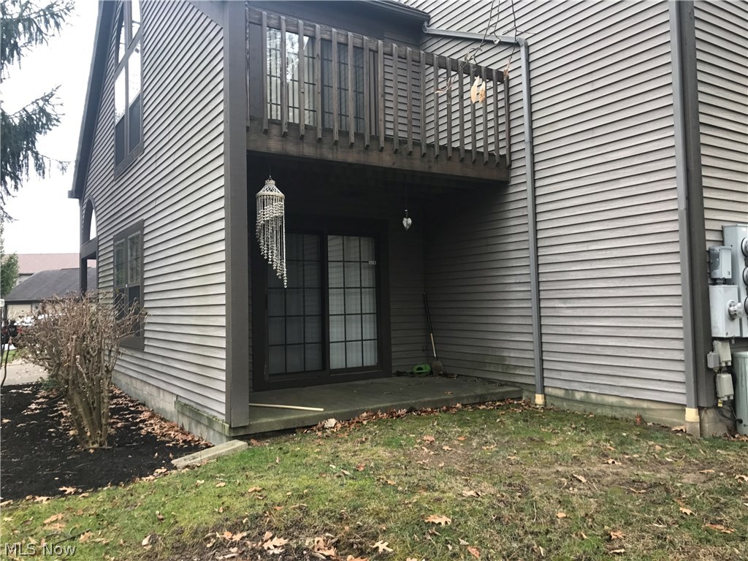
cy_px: 280
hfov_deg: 63.4
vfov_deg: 49.7
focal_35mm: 28
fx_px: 605
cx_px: 374
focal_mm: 3.99
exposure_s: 1/120
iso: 25
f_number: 1.8
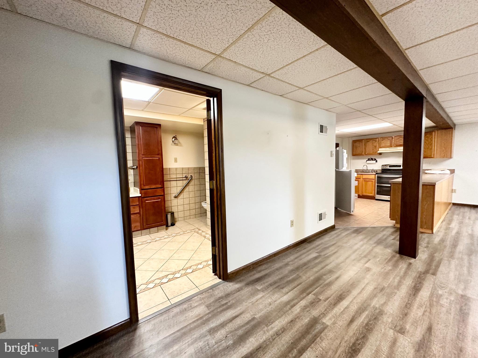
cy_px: 179
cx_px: 239
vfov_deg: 85.7
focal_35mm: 14
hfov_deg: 102.1
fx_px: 193
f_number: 2.2
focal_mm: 2.22
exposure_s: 1/60
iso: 320
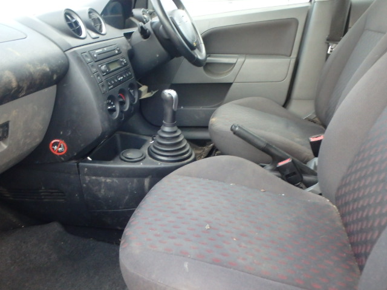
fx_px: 313
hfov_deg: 63.4
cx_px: 194
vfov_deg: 49.7
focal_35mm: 28
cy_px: 145
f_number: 3.9
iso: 800
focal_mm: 5
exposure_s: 1/60
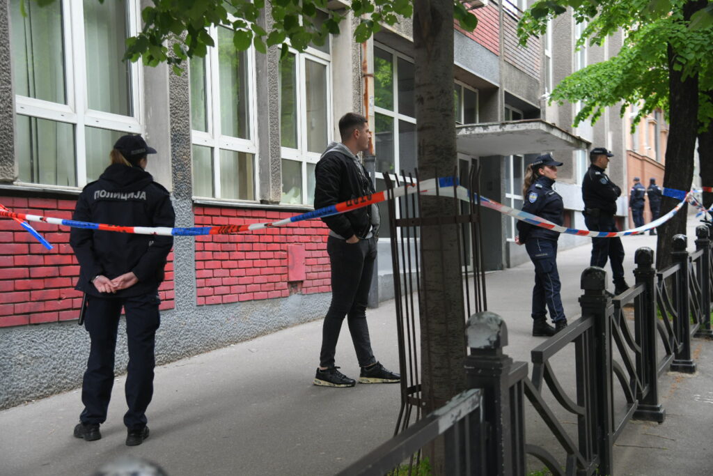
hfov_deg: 44.5
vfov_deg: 30.5
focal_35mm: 44
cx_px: 356
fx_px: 872
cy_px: 238
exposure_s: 1/320
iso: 1250
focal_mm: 44
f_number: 4
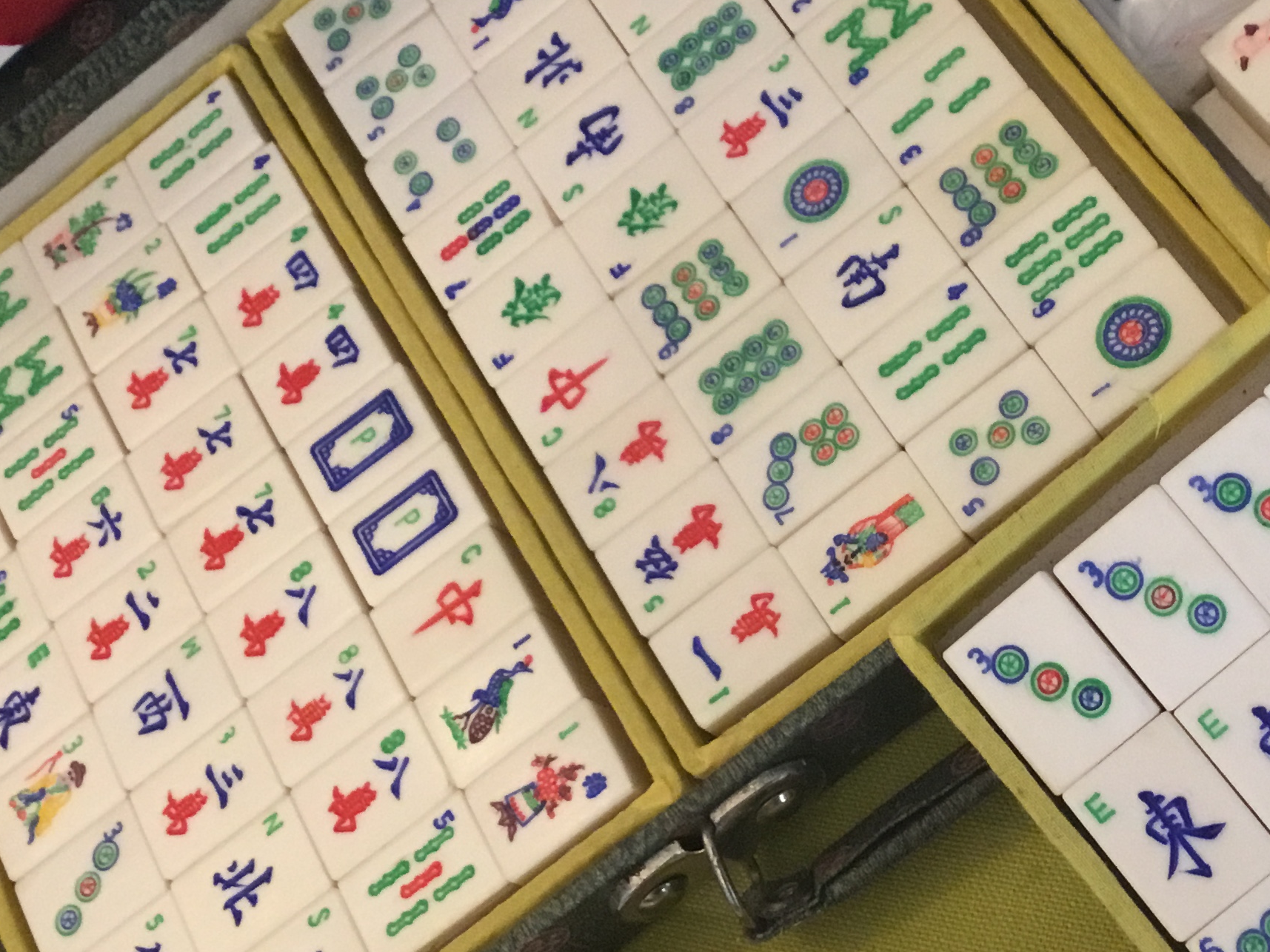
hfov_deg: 32.3
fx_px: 2164
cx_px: 892
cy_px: 520
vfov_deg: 24.8
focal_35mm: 59
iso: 160
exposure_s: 1/33
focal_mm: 3.3
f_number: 2.4
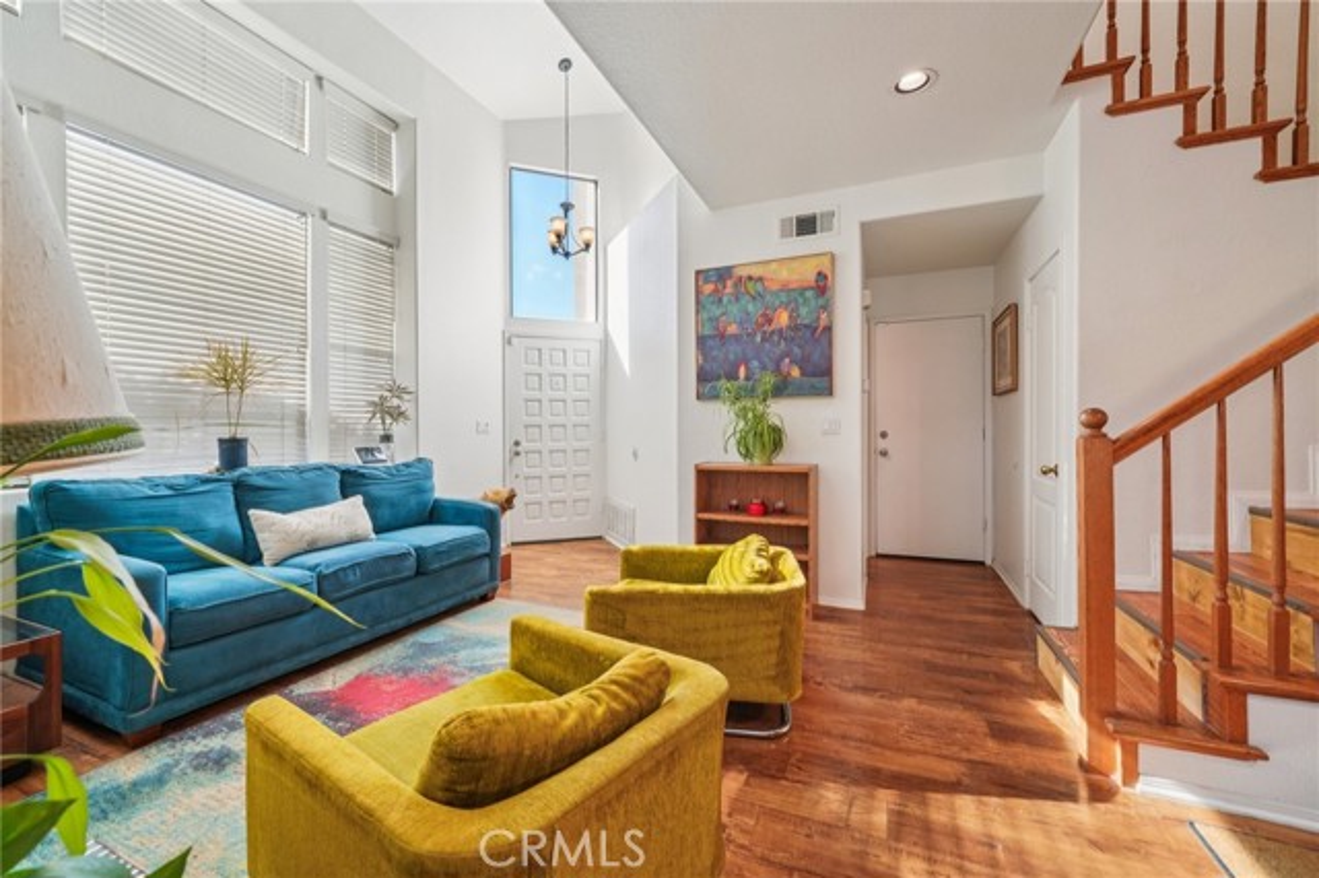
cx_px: 660
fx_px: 513
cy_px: 439
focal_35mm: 14
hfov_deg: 104.3
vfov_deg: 81.1
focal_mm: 14
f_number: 7.1
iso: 250
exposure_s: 1/30
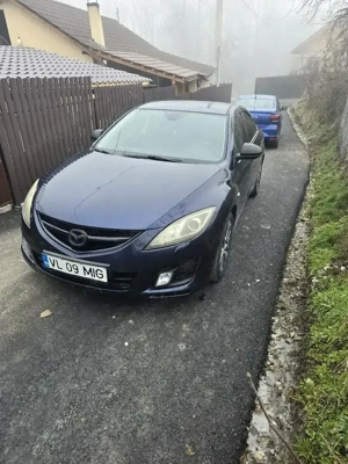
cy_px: 232
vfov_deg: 73.9
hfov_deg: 58.9
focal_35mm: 23
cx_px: 174
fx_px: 308
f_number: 1.7
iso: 16
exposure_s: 1/182
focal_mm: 6.3
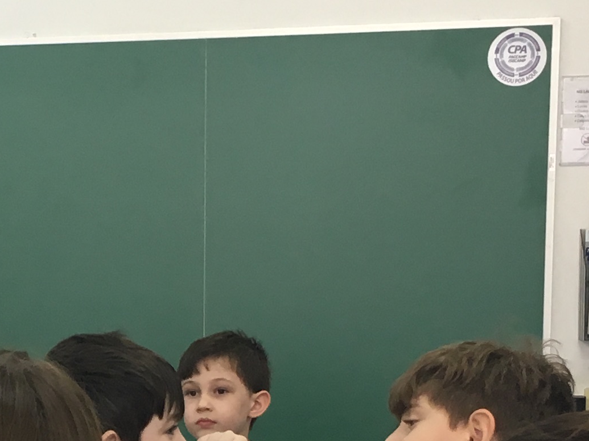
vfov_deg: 12.8
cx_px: -52
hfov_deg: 16.9
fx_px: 1923
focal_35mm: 113
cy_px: 505
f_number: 2.2
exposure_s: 1/30
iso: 50
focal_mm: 4.15
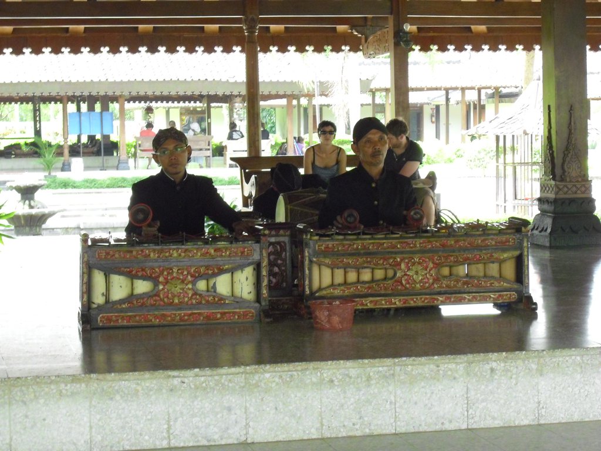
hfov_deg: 21.1
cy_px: 226
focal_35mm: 93
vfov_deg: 15.9
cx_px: 300
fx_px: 1615
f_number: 4.7
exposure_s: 1/80
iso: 400
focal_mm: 15.3
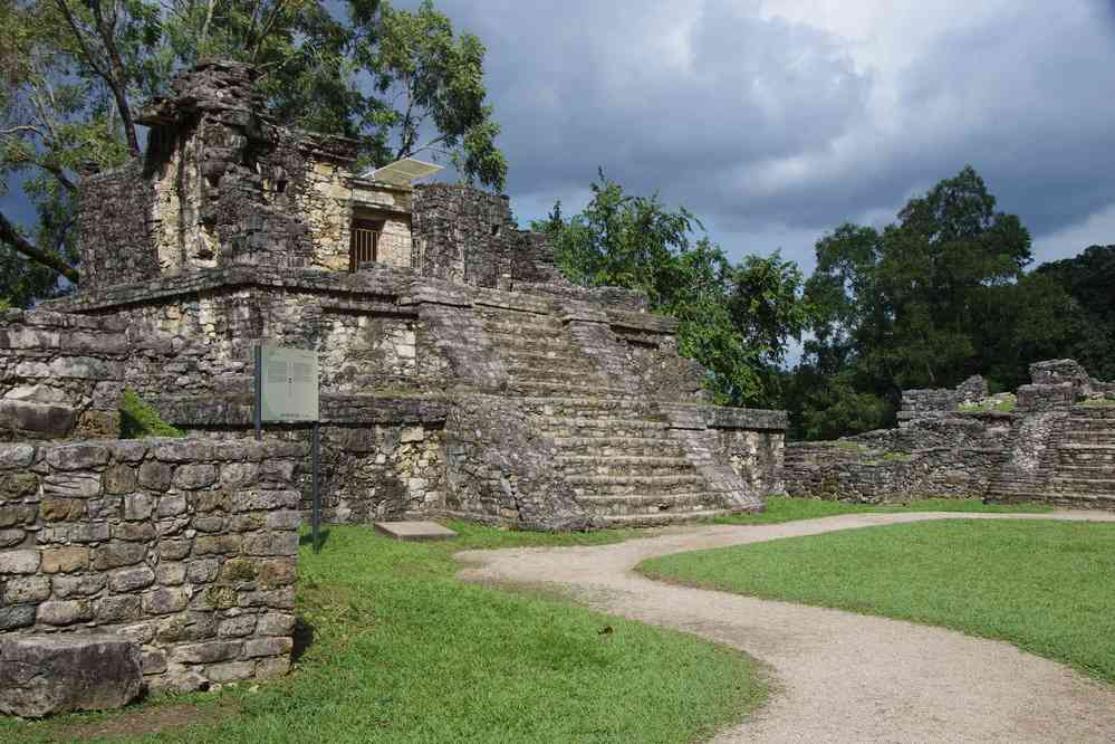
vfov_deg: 33.1
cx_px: 558
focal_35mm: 40
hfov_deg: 48.1
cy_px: 372
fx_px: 1250
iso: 200
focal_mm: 26.9
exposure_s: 1/100
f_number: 11
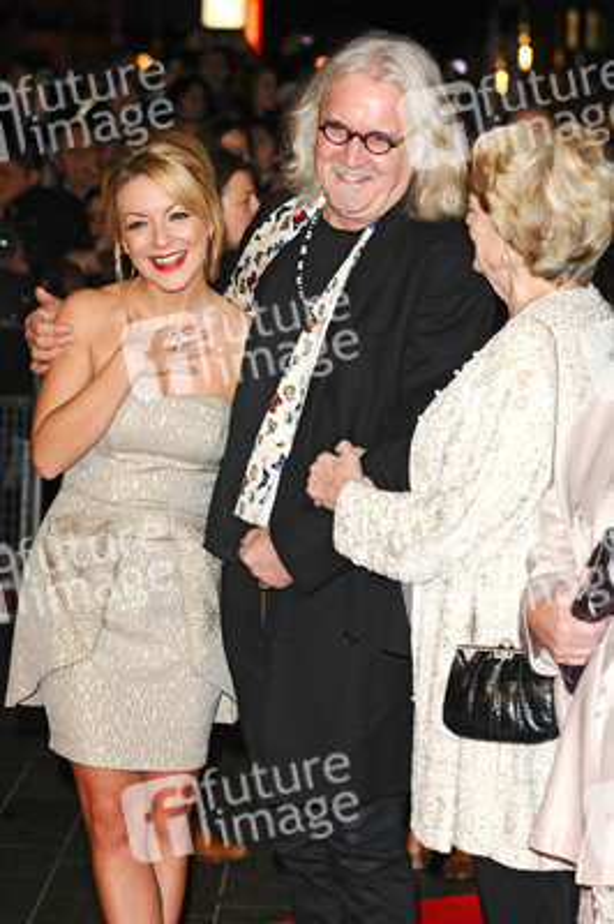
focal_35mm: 120
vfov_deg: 17.1
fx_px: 3075
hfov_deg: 11.4
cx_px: 307
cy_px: 462
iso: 320
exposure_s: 1/160
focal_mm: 80
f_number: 4.5
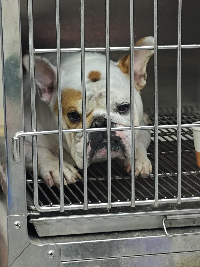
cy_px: 134
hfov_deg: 11.8
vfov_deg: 15.6
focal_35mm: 126
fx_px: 971
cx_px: 100
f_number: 2
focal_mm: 9
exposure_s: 1/56.2
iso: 1000
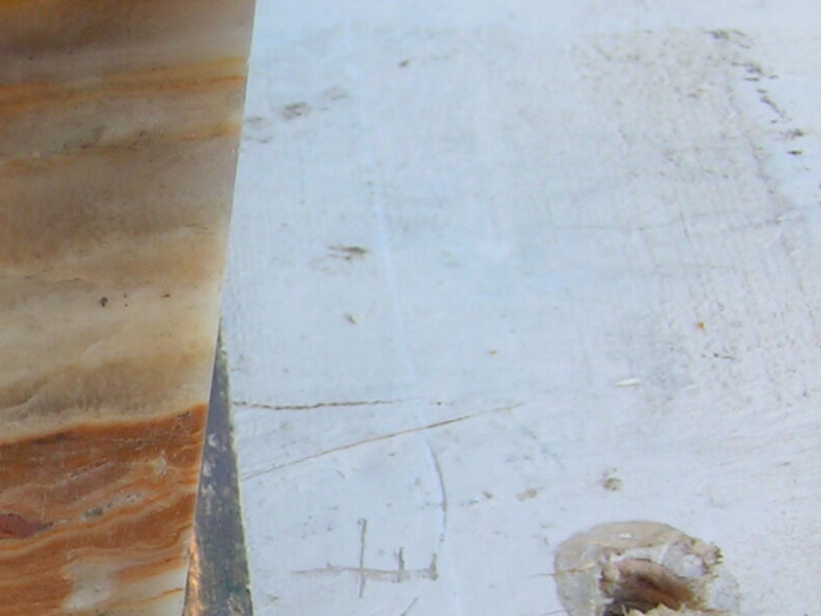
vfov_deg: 14.0
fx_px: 2490
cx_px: -177
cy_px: 497
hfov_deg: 17.8
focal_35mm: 105
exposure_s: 1/50
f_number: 5
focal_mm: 6.3
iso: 50
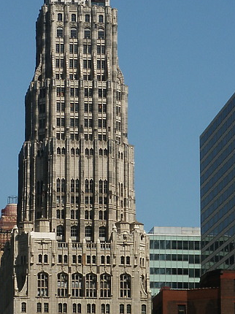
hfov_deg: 7.5
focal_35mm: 199
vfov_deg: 9.9
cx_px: 75
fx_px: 1803
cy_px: 142
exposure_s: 1/350
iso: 64
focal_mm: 18.86
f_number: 8
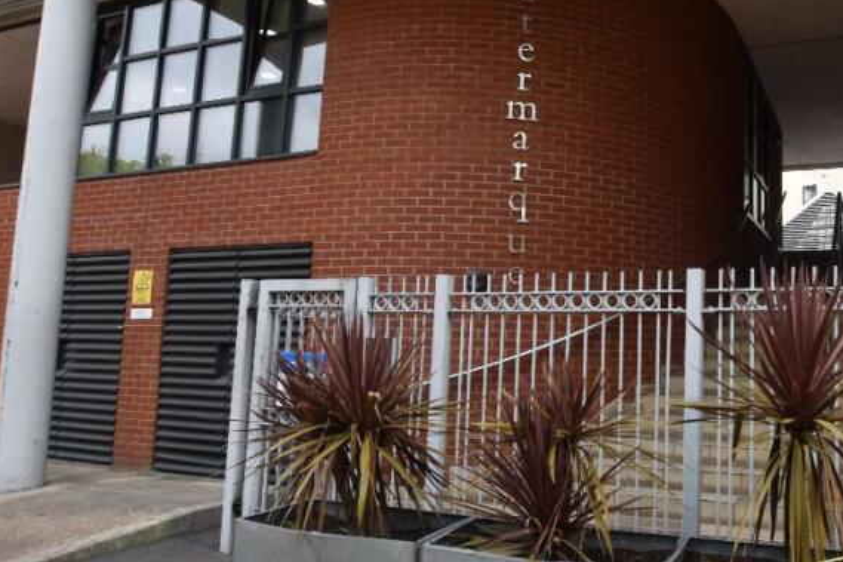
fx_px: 632
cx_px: 659
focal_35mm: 27
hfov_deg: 62.4
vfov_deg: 47.9
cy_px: 287
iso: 320
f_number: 5.6
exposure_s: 1/250
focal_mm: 10
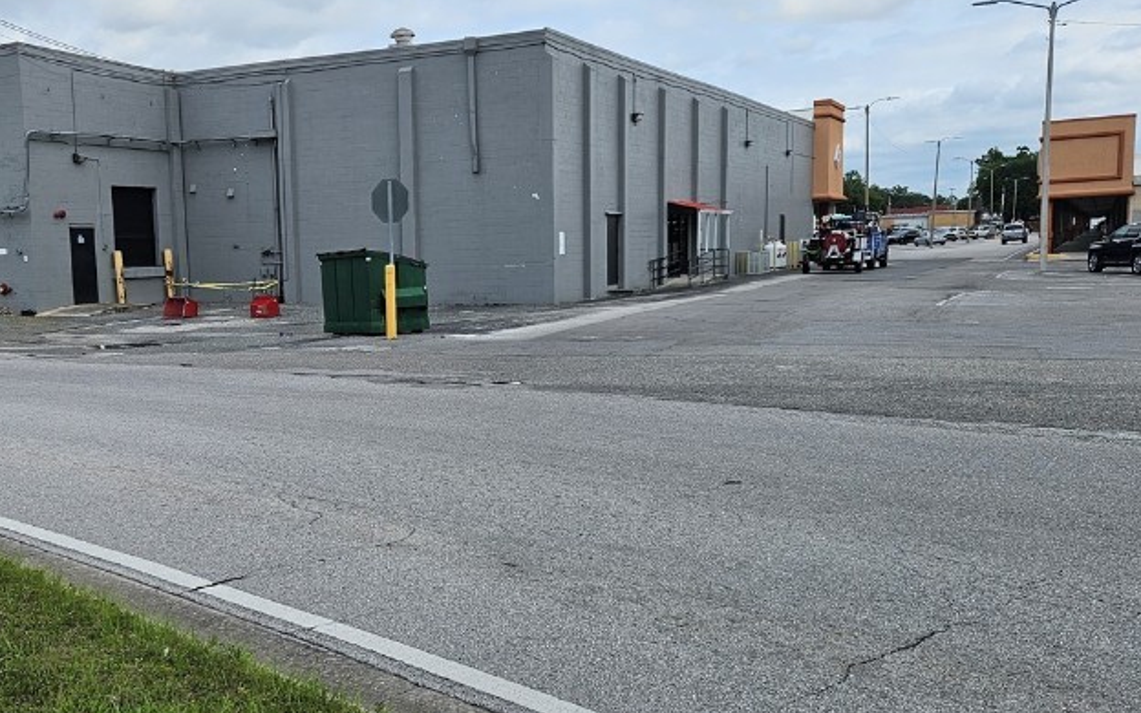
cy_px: 419
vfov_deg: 31.9
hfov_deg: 48.6
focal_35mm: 40
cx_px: 395
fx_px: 1244
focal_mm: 5.4
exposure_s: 1/2283
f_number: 1.8
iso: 25
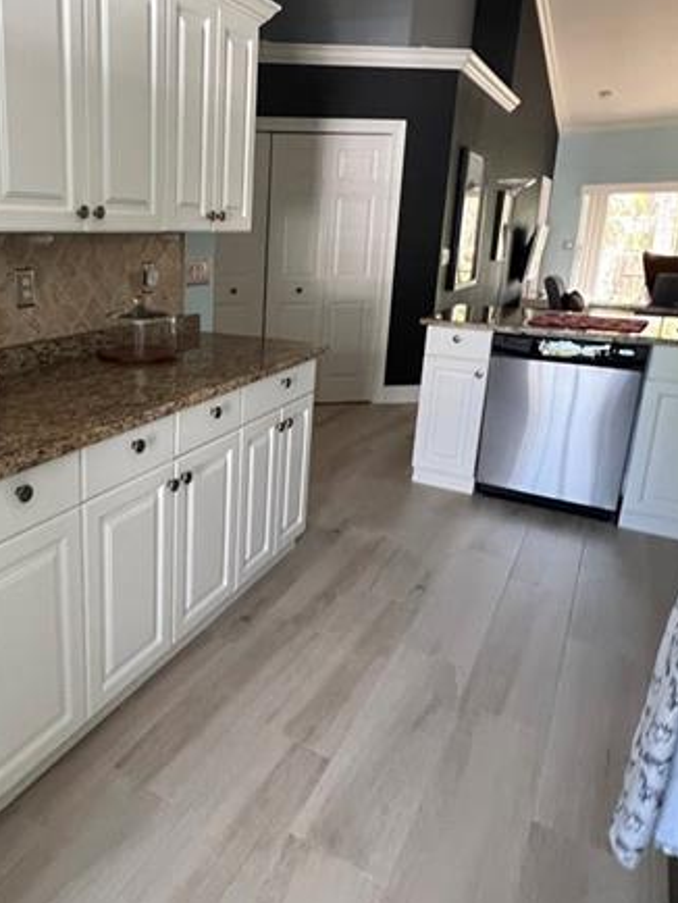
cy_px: 383
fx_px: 600
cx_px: 156
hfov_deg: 55.6
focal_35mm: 23
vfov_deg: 73.4
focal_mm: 1.57
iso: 320
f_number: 1.8
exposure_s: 1/60
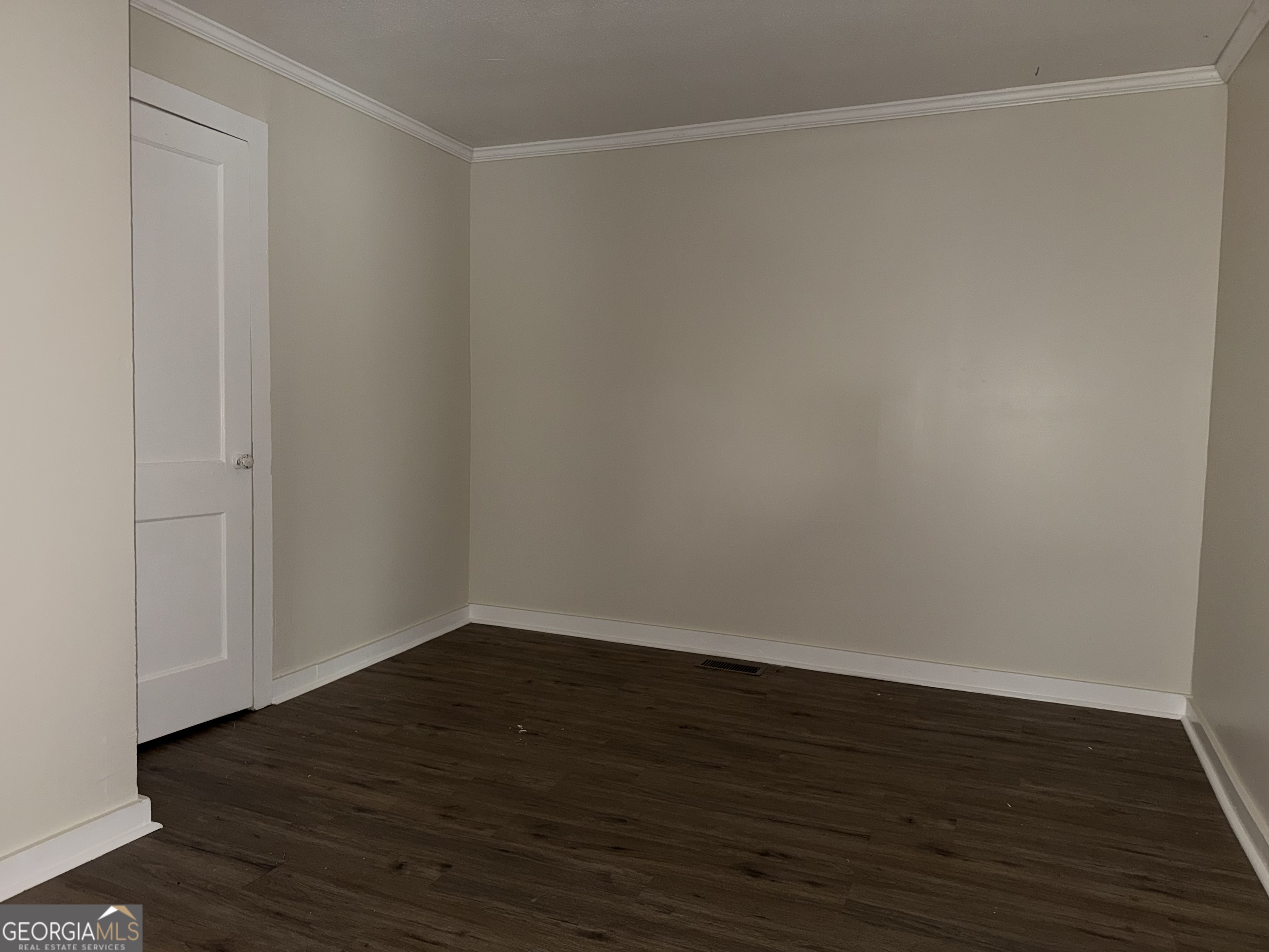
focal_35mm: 24
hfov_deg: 71.6
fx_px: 880
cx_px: 634
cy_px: 476
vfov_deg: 56.8
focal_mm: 6.76
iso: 100
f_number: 1.78
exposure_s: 1/5
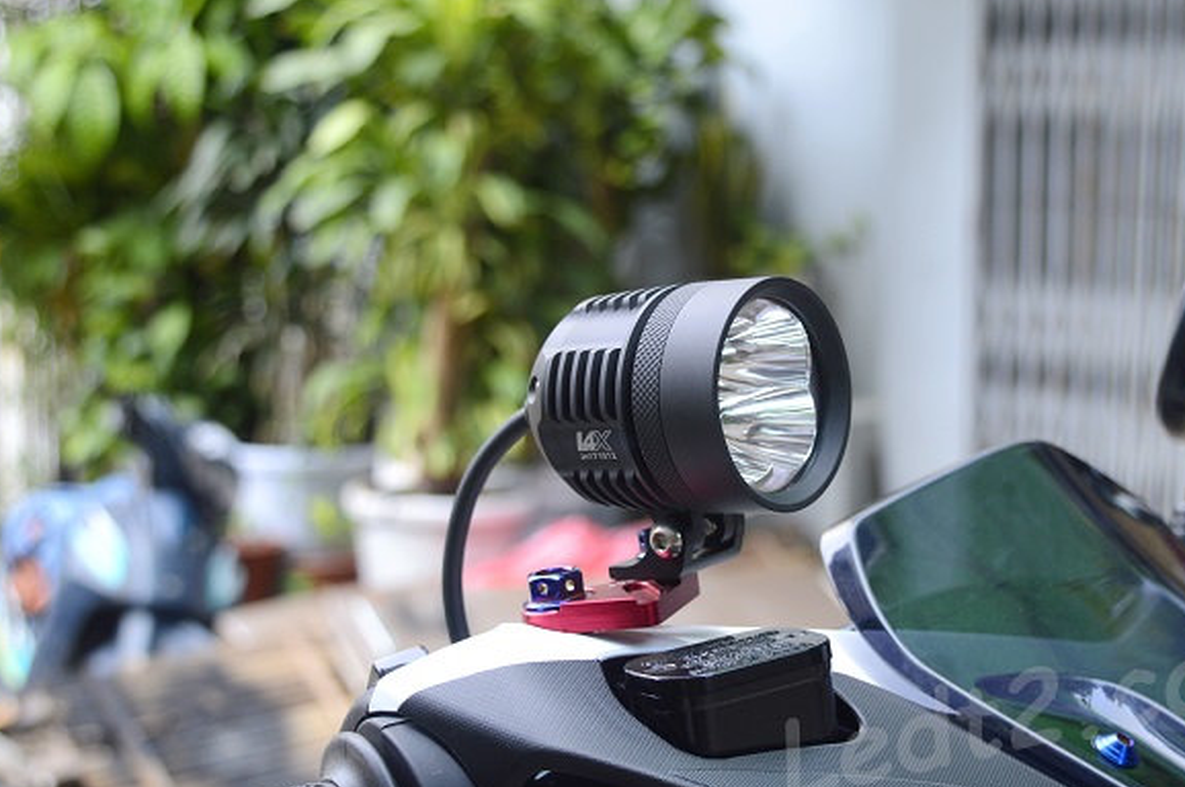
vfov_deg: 19.7
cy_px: 421
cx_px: 687
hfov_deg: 29.2
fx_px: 2269
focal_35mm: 69
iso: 280
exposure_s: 1/125
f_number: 5
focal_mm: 38
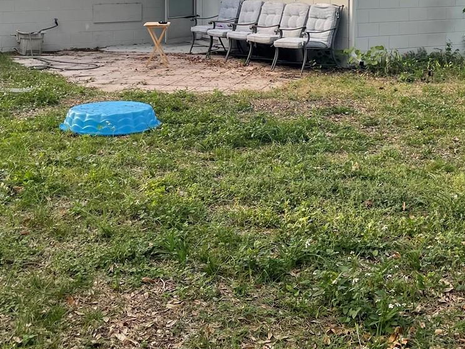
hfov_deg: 34.3
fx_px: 752
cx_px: 270
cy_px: -19
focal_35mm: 56
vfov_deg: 24.6
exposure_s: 1/421
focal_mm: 4.2
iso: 32
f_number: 1.6
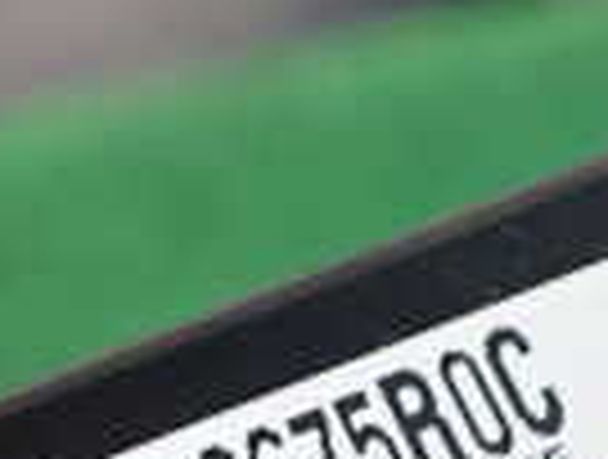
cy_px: 459
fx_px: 2342
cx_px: 374
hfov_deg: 14.8
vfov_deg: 11.1
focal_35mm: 133
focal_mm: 5.4
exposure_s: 1/50
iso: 800
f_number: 2.3
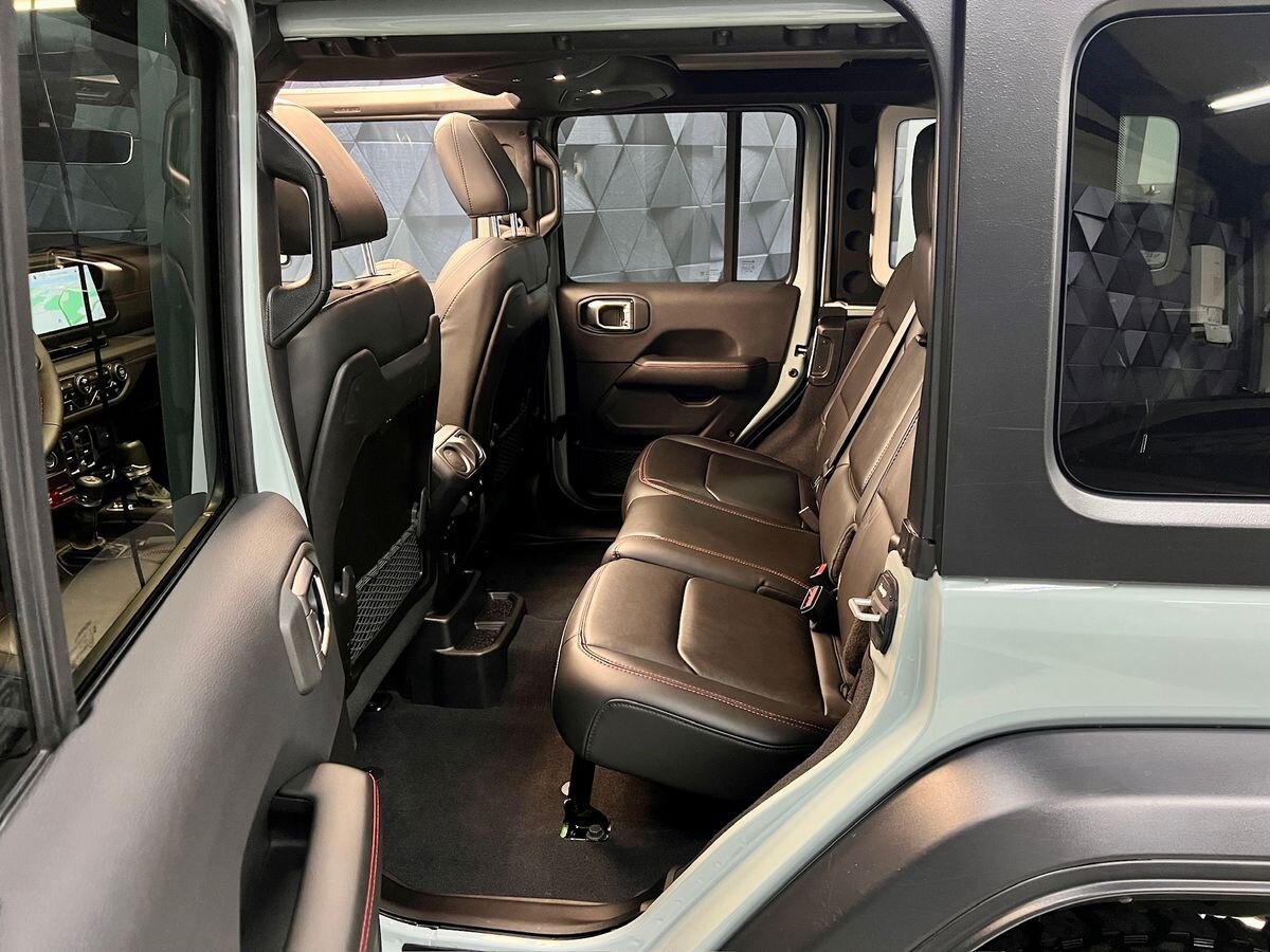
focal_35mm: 26
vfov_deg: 53.1
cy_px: 476
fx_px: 954
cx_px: 635
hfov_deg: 67.3
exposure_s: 1/60
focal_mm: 5.7
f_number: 1.5
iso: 320
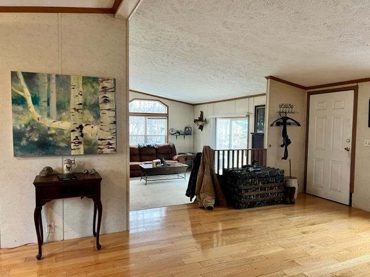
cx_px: 185
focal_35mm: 26
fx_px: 278
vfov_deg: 53.1
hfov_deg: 67.3
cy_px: 138
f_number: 1.5
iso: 100
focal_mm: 5.7
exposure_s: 1/60
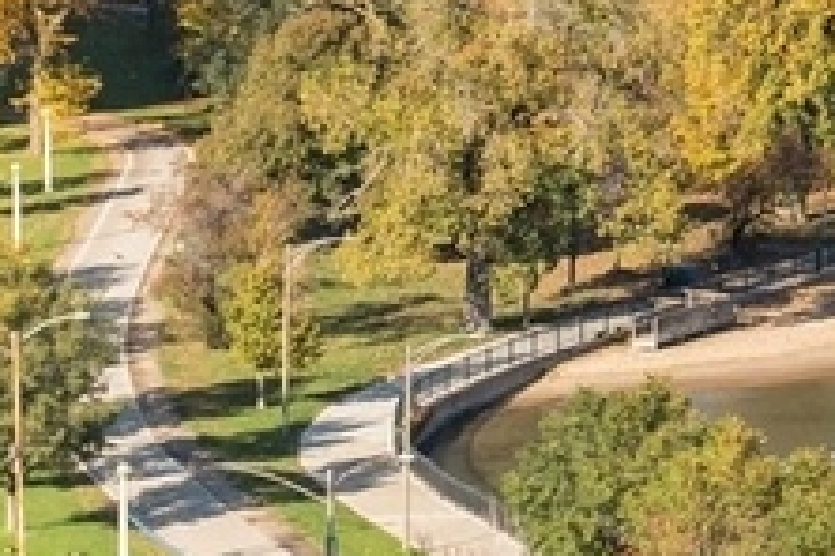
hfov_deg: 7.7
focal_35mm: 255
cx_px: 1779
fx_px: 5914
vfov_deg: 5.3
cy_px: -252
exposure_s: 1/400
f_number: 8
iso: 100
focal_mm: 35
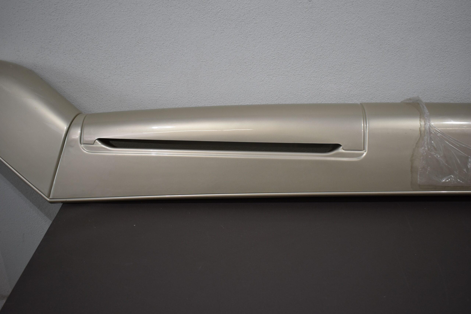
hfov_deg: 51.3
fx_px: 491
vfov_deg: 35.5
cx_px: 236
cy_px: 157
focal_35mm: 38
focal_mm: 25
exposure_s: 1/250
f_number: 4
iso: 400
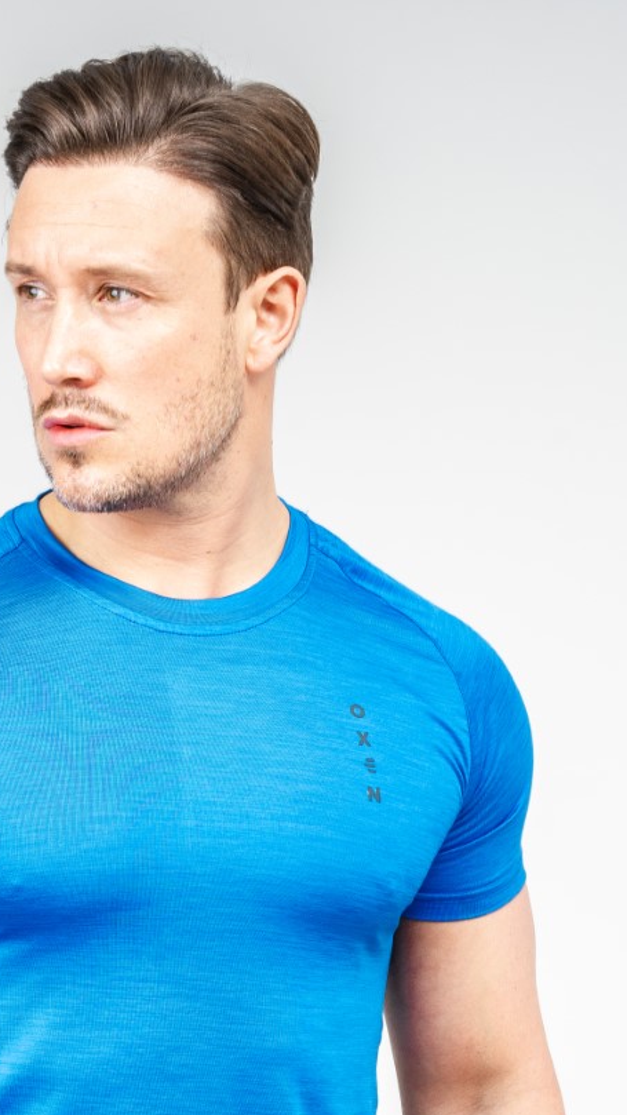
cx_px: 117
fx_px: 4020
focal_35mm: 136
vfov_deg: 15.6
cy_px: 999
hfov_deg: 8.9
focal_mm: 70
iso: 320
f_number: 9
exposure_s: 1/60
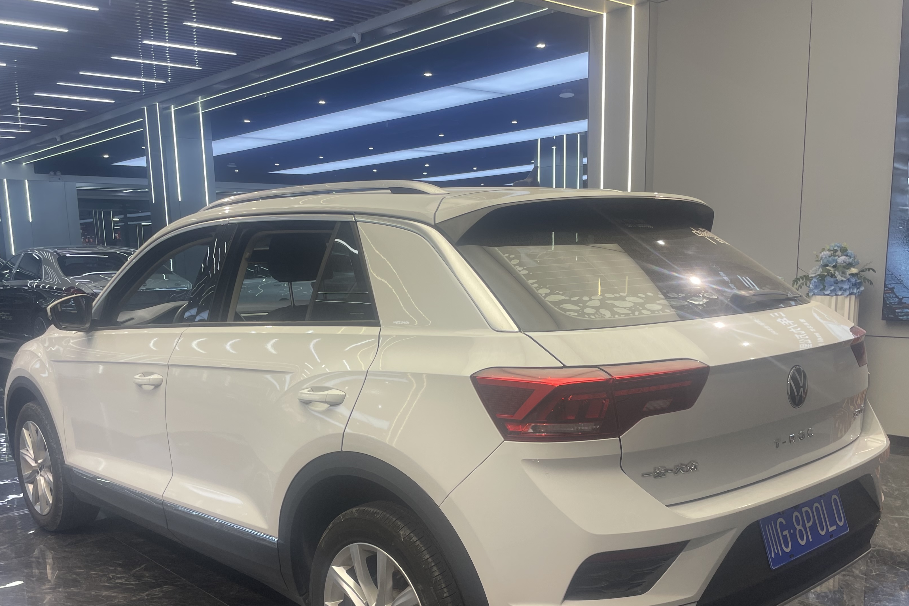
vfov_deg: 38.4
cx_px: 430
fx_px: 858
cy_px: 413
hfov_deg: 55.8
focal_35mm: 34
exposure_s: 1/108
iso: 32
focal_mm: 4.2
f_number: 1.6
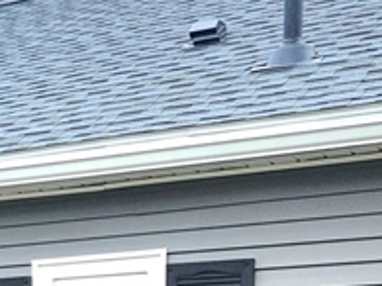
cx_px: -368
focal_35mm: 121
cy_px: 396
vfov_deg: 11.8
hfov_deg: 13.9
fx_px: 1334
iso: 20
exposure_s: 1/370
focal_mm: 5.4
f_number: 1.8
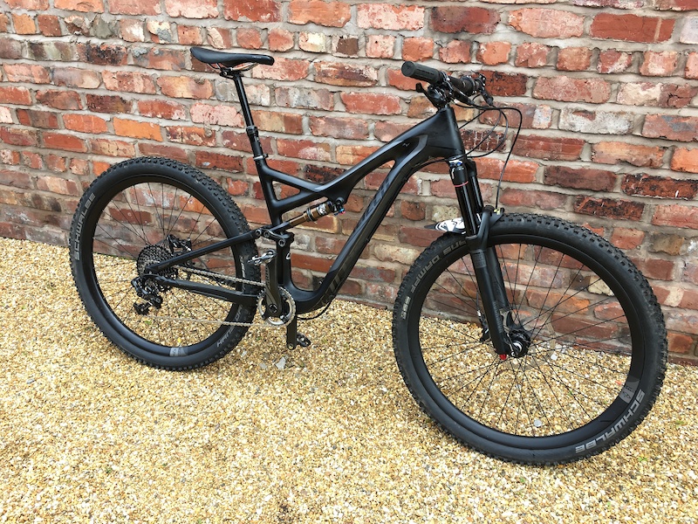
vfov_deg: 48.2
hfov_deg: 61.7
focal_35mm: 29
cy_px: 262
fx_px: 585
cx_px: 349
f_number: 2.2
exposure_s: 1/116
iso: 25
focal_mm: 4.15
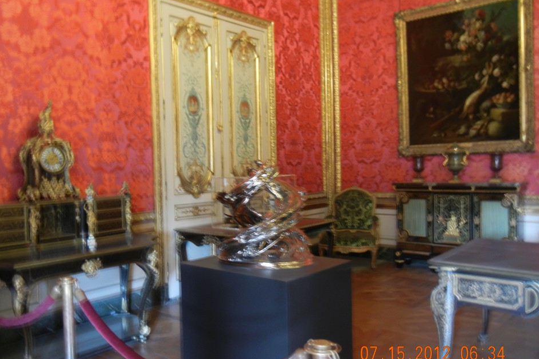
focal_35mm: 34
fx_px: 509
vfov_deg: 38.9
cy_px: 179
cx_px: 247
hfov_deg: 55.7
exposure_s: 1/1.5
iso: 200
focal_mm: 5.4
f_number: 3.5
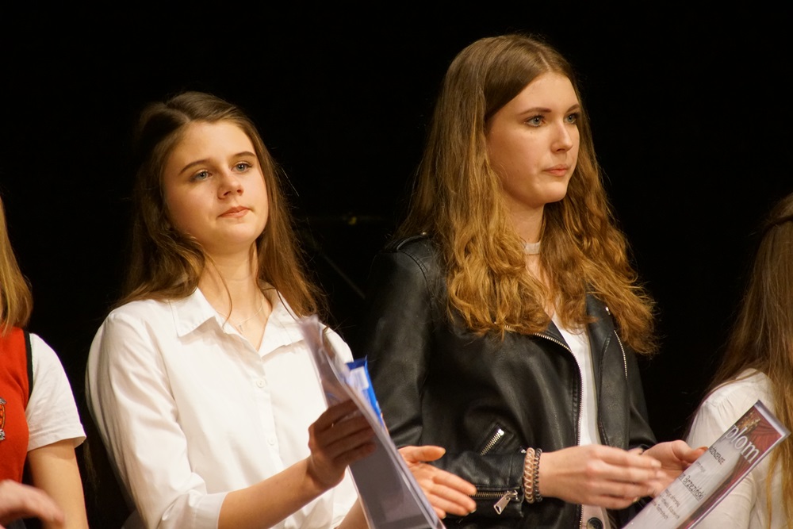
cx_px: 396
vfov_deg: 4.6
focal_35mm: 300
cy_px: 264
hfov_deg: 6.9
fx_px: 6609
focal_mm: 200
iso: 3200
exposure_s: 1/100
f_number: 6.3
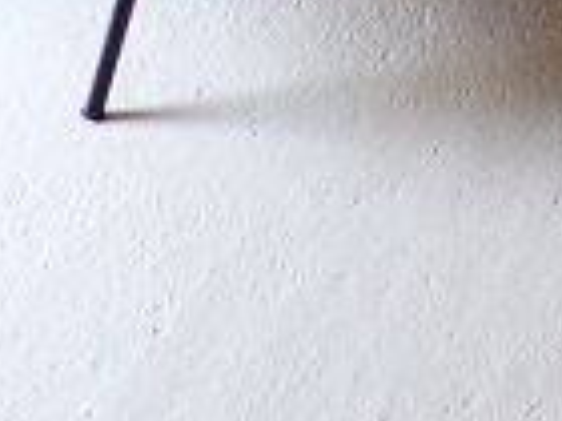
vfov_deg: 13.4
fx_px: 1672
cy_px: -241
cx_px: 851
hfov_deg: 17.2
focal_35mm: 103
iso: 234
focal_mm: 4.3
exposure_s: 1/17
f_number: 3
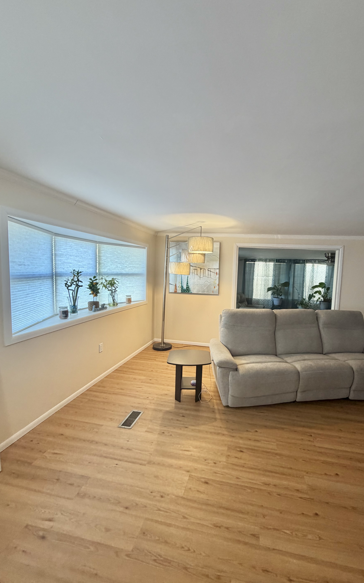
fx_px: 238
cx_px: 209
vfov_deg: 101.5
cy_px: 292
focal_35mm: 15
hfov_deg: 74.4
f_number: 2.2
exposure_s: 1/60
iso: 200
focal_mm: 2.22
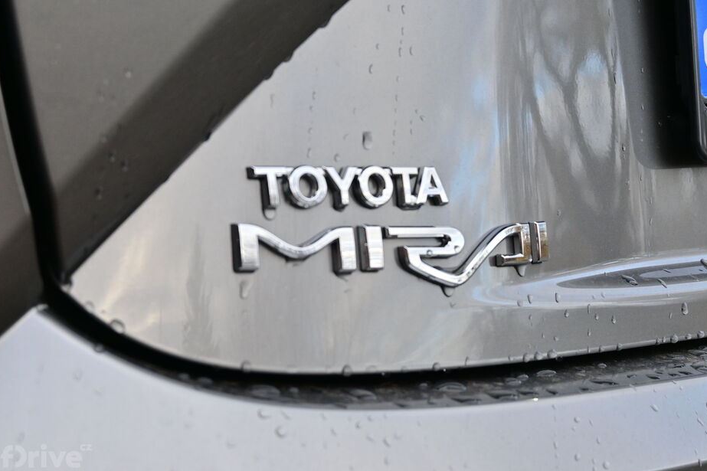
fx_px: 1531
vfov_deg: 17.5
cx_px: 361
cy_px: 233
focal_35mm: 78
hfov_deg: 26.0
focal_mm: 50
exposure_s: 1/250
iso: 640
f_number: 6.3
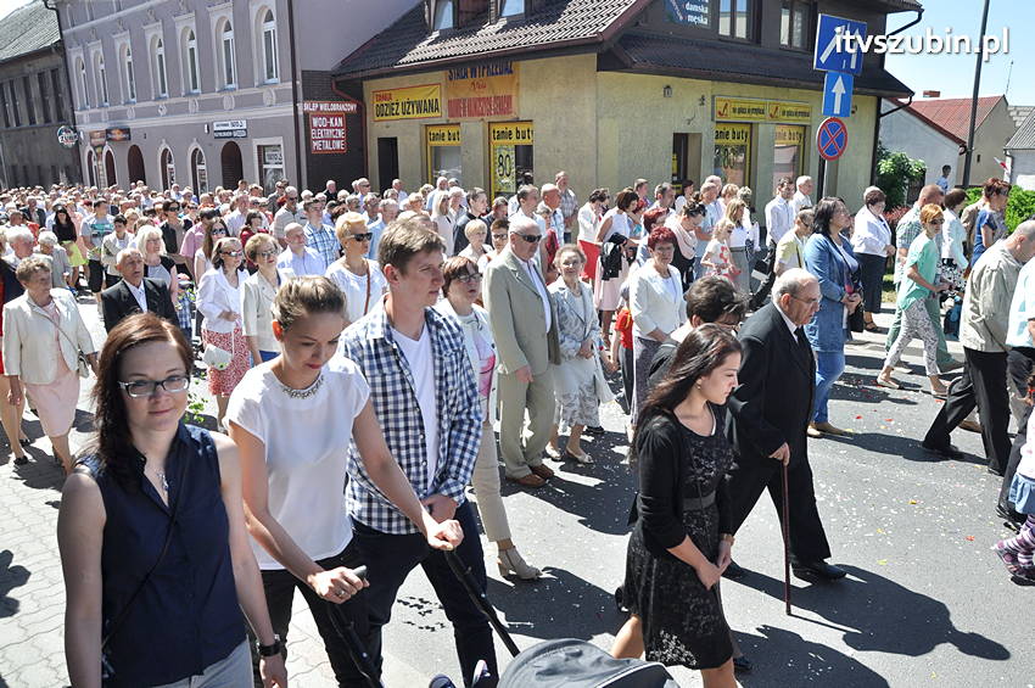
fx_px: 775
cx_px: 518
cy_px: 344
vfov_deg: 47.8
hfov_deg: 67.4
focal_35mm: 27
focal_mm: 18
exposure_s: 1/320
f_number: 9
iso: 400
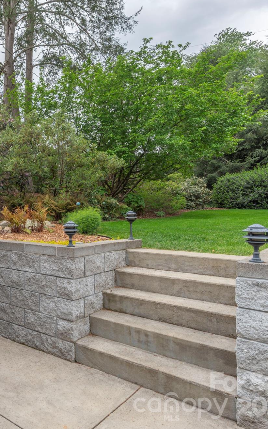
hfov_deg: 39.1
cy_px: 211
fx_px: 316
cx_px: -16
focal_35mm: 27
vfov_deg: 68.4
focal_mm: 17
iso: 320
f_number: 7.1
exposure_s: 1/400
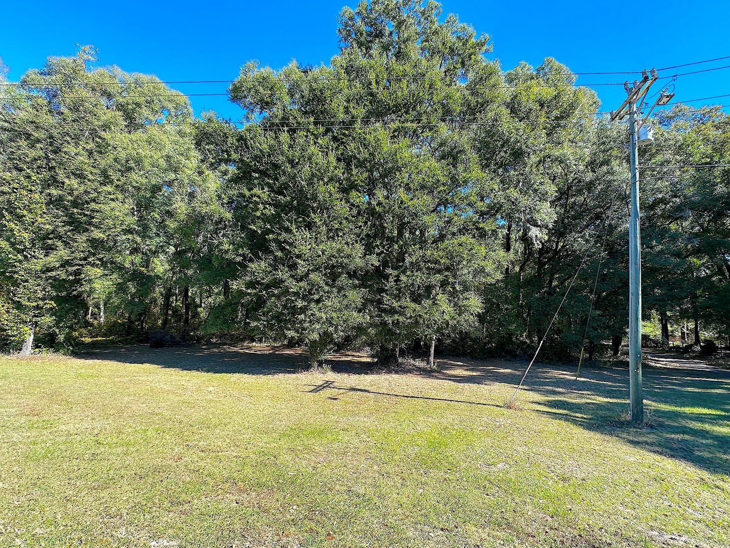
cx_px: 384
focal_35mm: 15
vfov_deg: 81.7
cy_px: 284
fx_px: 316
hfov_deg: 98.1
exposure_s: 1/317
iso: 40
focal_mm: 2.22
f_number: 2.2
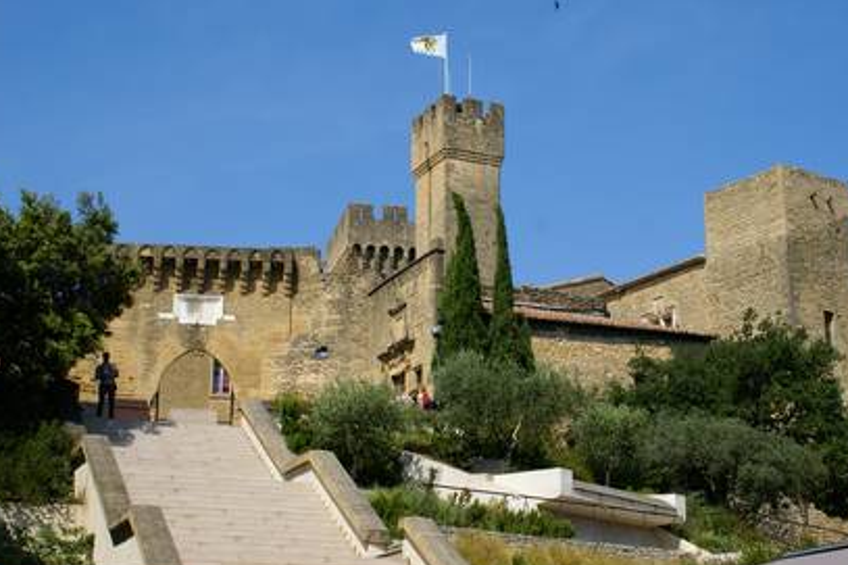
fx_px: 1426
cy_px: 251
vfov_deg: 22.4
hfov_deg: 33.1
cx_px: 460
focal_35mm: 61
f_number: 9
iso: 100
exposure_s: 1/250
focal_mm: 35
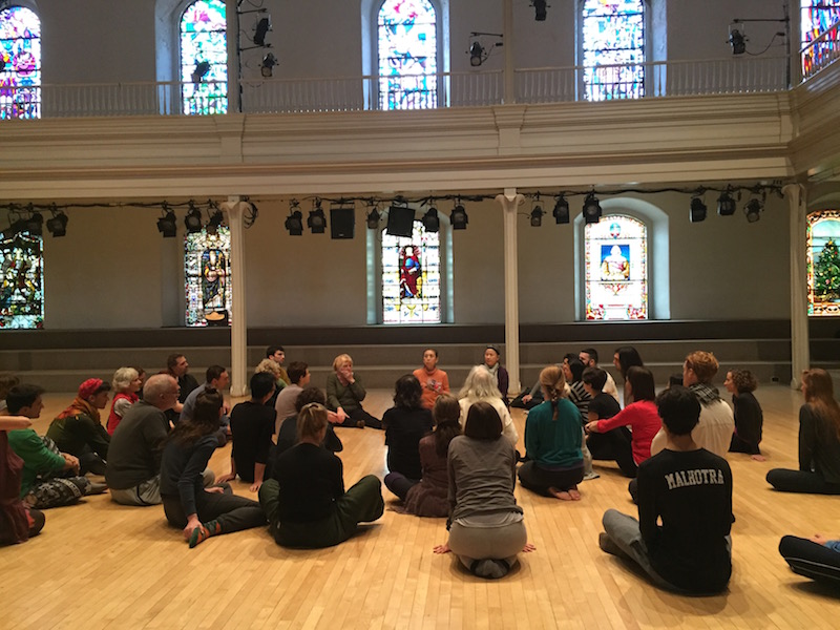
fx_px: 704
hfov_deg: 61.7
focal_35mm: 29
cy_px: 315
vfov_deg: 48.2
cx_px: 420
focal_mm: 4.15
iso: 250
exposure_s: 1/24
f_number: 2.2
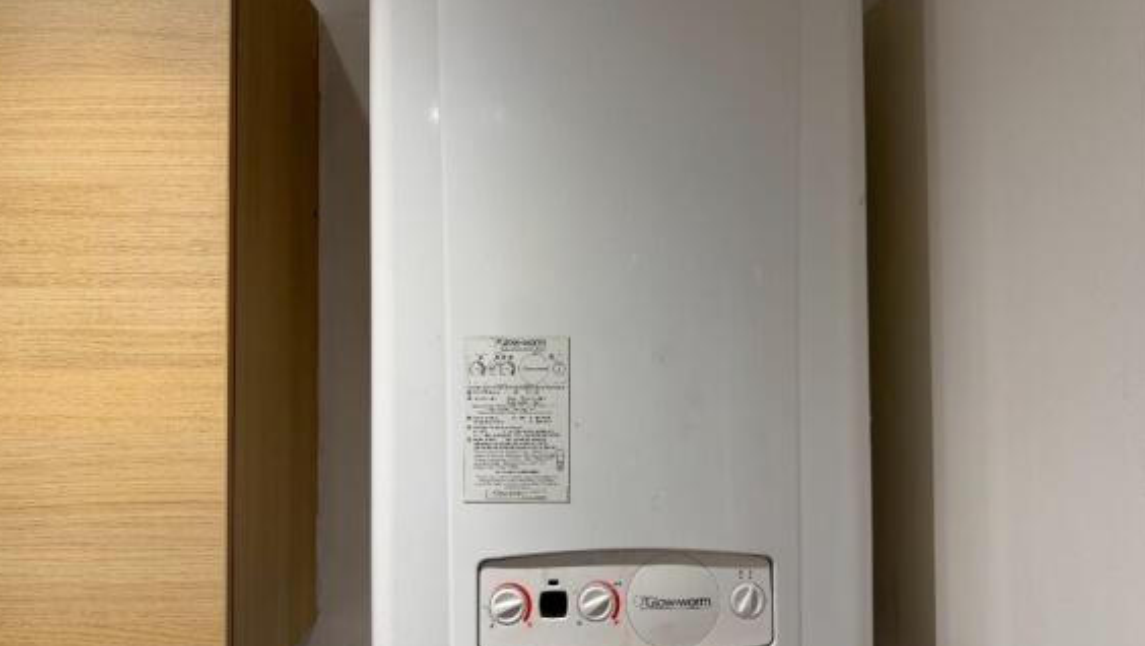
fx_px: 820
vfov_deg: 43.0
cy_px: 308
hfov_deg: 69.8
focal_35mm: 27
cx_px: 578
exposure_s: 1/50
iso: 125
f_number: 1.78
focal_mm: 6.76
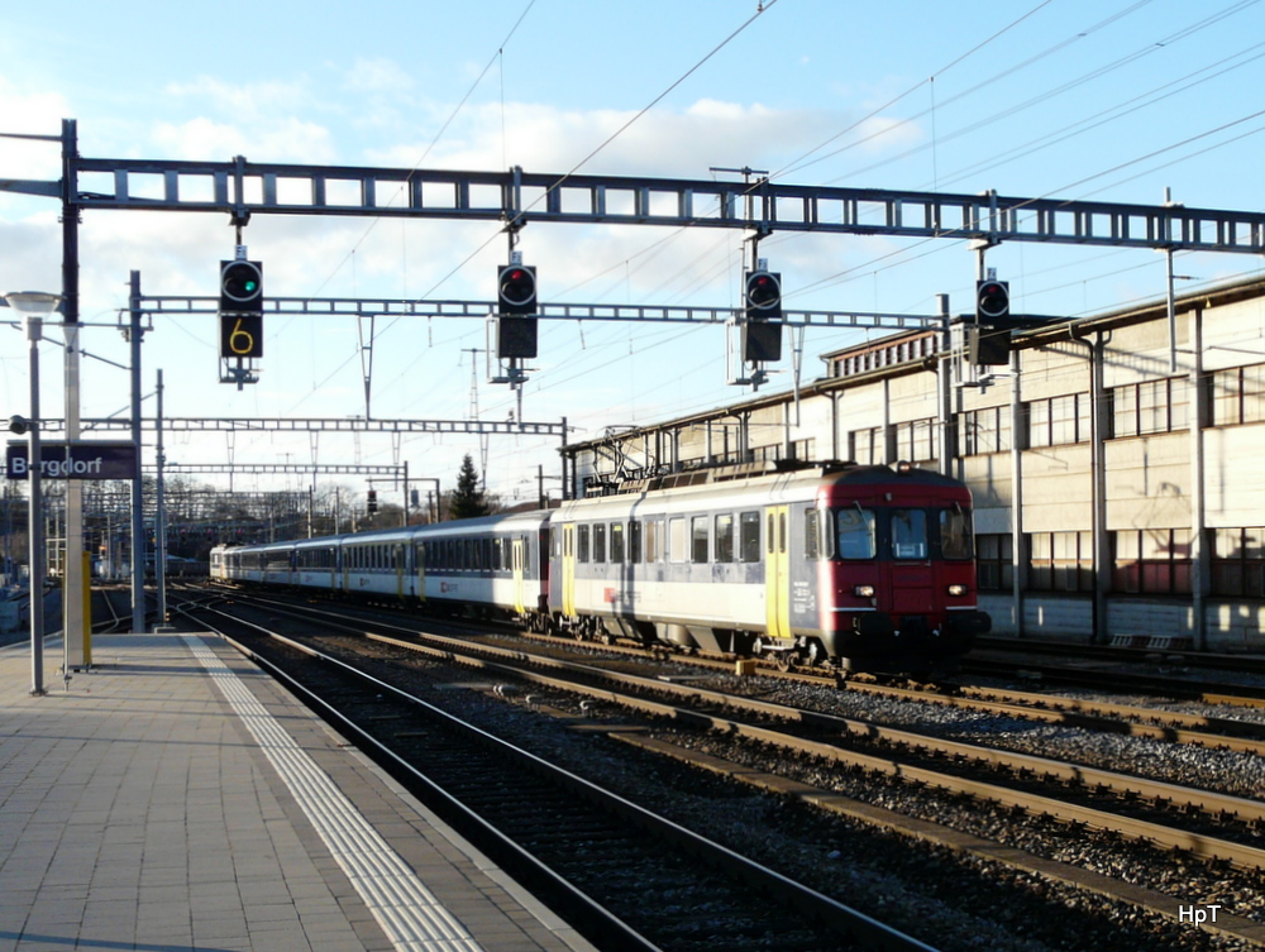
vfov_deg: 39.8
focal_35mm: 36
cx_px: 632
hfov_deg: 51.3
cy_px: 476
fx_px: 1317
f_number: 4.5
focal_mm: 5.9
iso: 100
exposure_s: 1/200
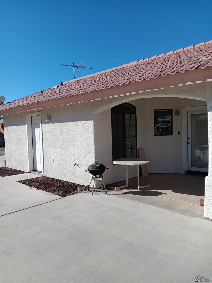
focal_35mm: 26
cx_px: 106
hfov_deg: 53.1
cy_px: 142
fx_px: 212
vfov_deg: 67.3
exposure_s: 1/1000
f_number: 1.8
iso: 20
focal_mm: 3.98
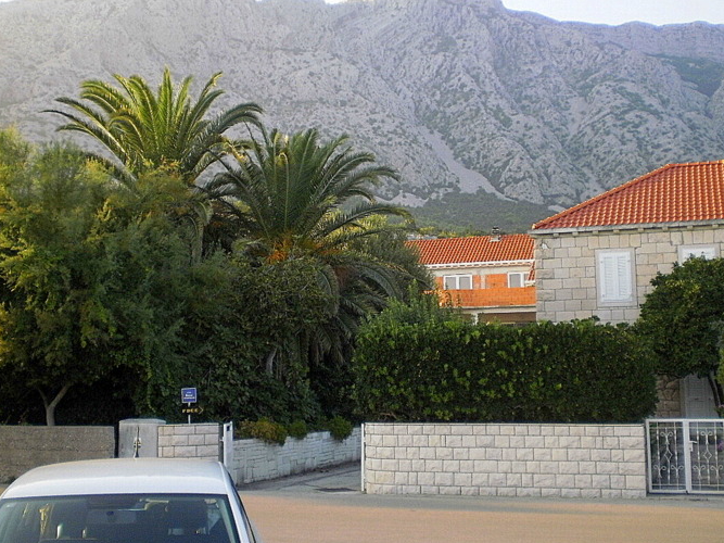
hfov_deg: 35.5
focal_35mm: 54
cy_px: 229
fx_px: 1129
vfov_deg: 27.0
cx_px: 379
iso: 125
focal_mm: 7.4
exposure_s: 1/250
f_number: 3.5
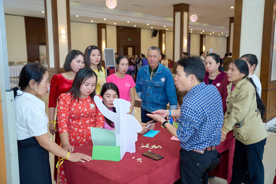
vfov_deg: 40.0
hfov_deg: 57.2
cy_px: 92
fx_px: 253
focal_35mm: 33
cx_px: 138
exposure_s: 1/160
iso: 800
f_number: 2.8
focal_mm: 33
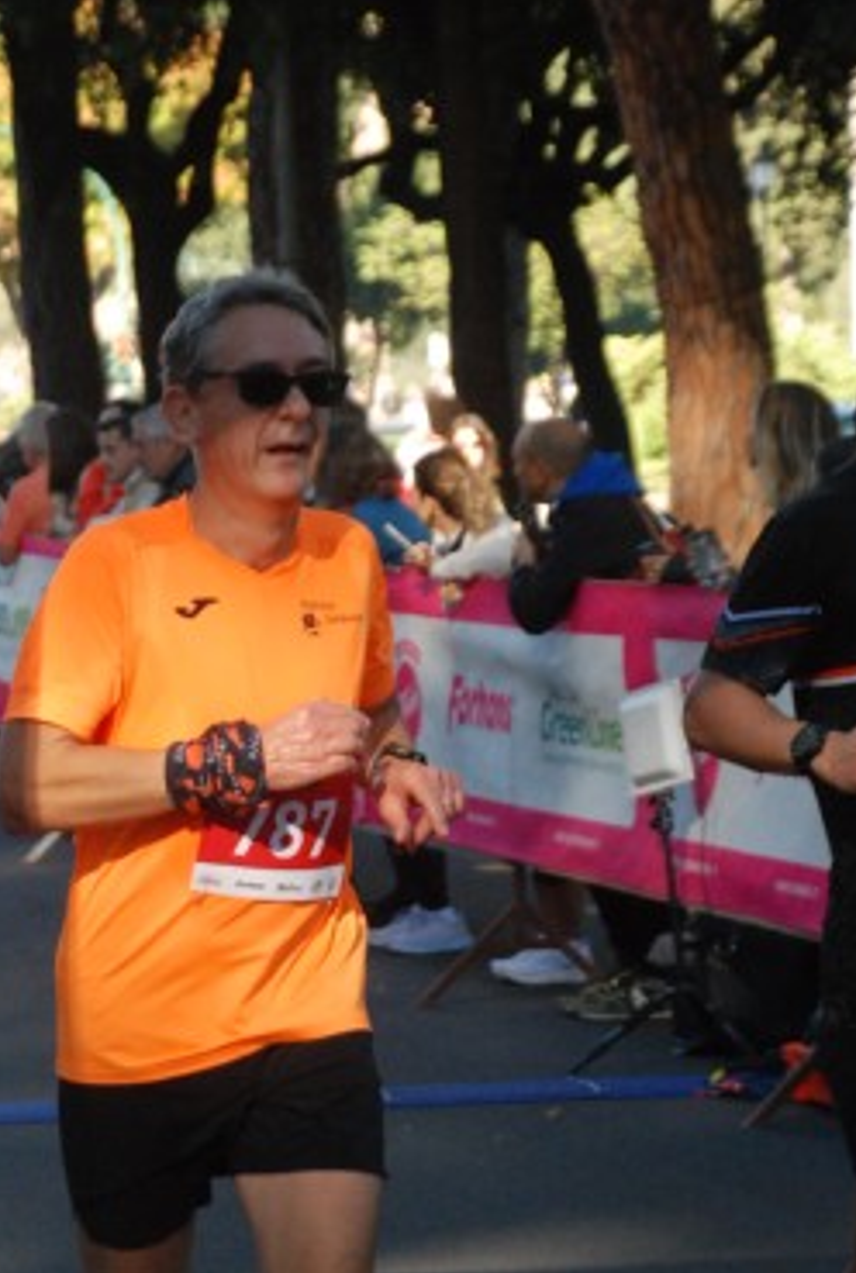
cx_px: 212
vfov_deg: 11.2
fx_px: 6483
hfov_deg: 7.5
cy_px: 849
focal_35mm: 183
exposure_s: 1/500
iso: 1000
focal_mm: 75
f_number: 5.6
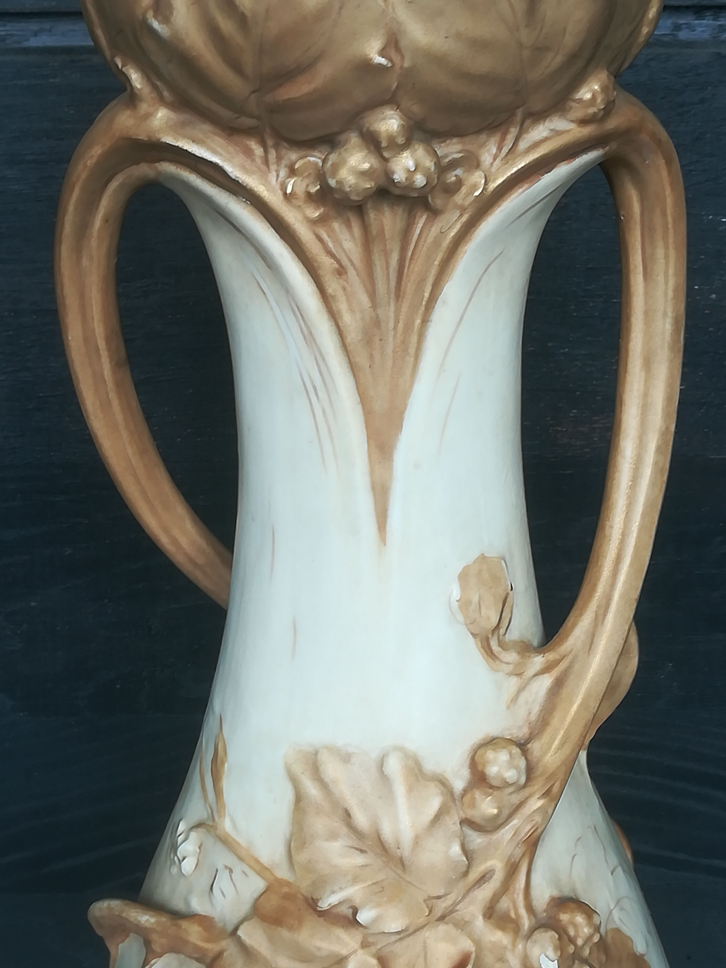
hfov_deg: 24.4
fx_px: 1678
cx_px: 363
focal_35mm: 60
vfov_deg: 32.2
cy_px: 484
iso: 100
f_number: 2.2
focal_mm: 3.83
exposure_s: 1/33.3
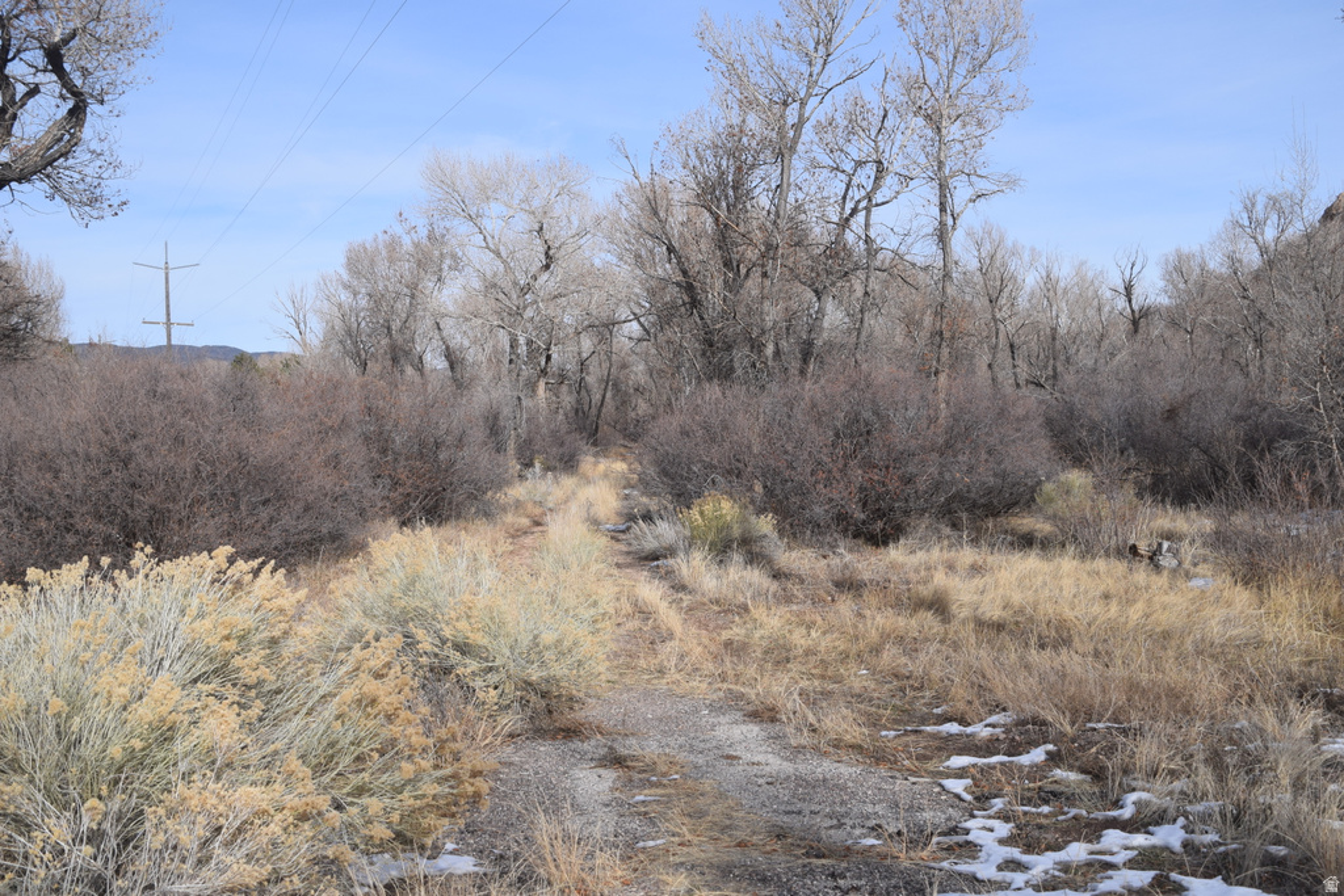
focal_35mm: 39
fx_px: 1456
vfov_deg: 34.2
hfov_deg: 49.5
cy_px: 448
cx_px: 672
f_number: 10
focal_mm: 26
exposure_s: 1/400
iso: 200
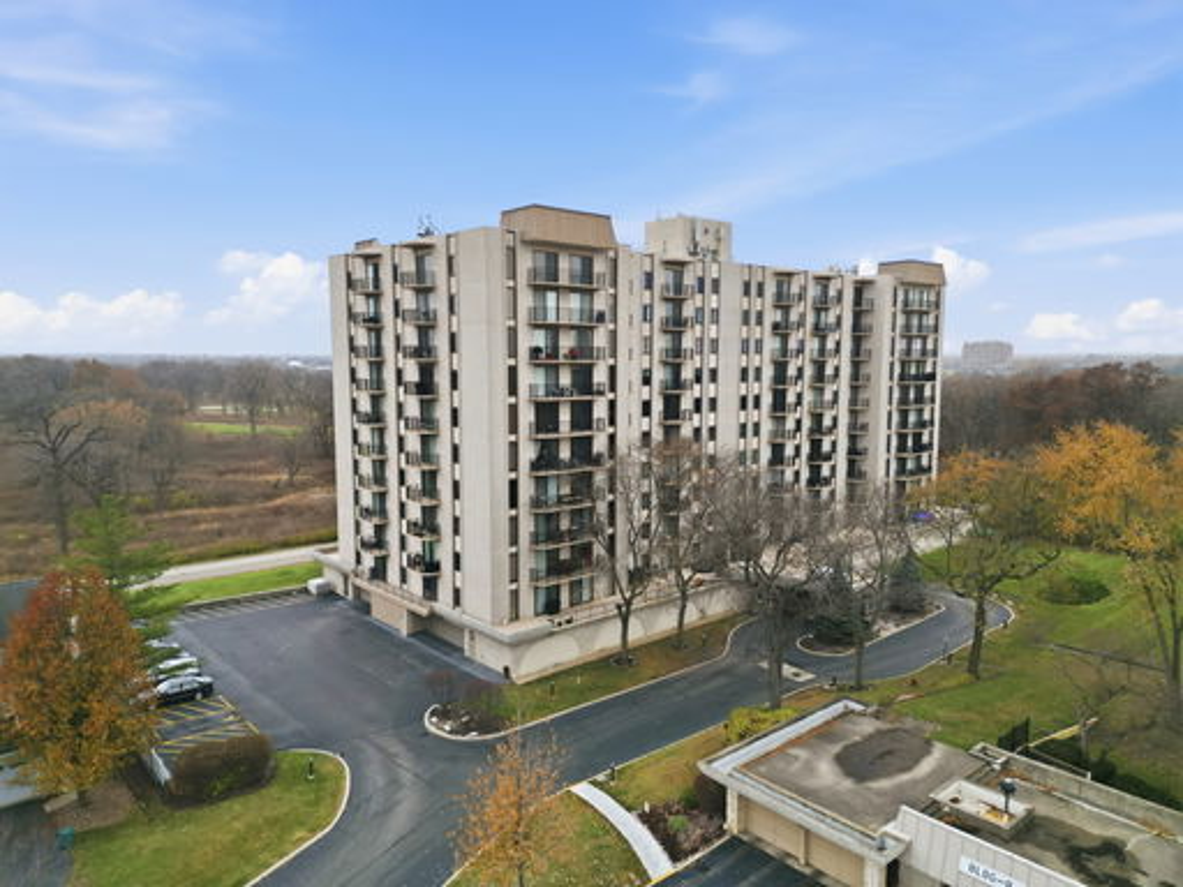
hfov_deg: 71.6
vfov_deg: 56.8
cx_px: 592
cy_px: 444
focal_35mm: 24
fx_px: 820
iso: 100
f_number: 1.7
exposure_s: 1/500
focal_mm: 6.7
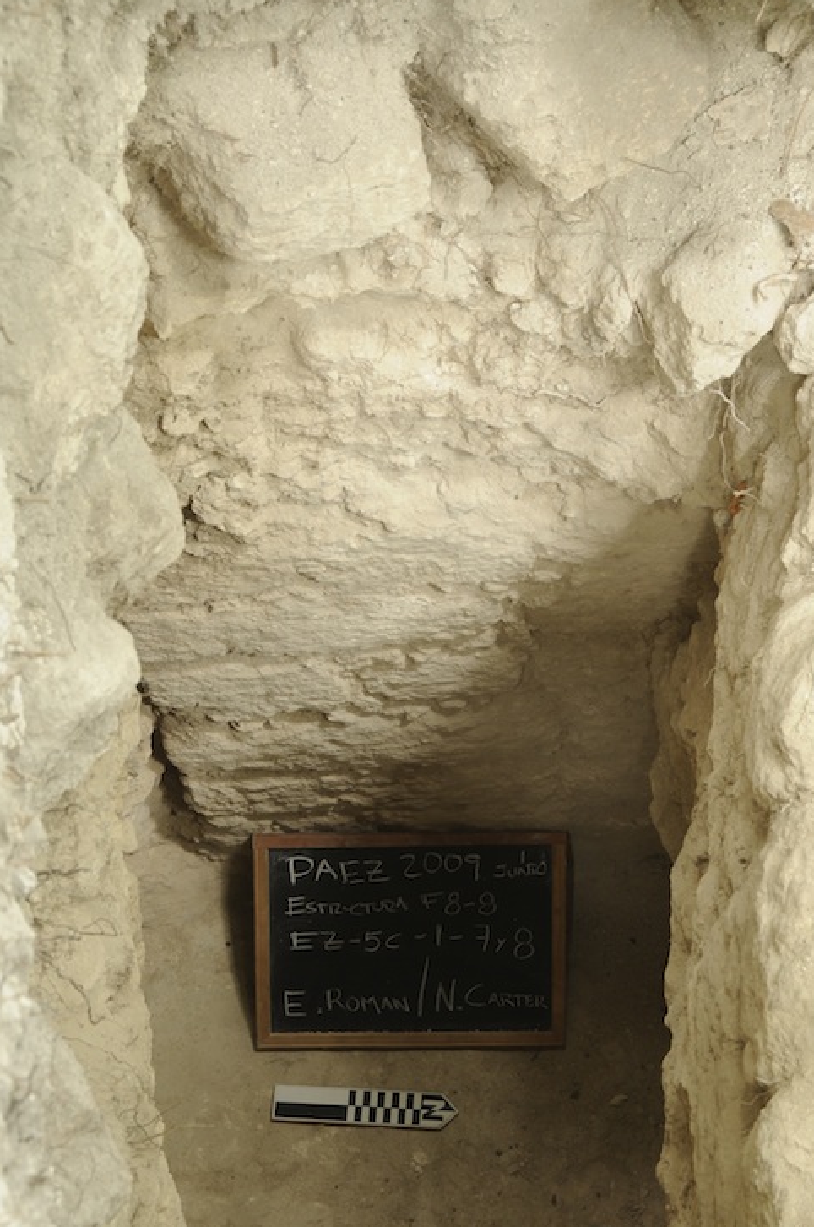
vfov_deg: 21.0
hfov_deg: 14.1
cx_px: 475
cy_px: 758
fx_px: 3299
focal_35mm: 97
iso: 200
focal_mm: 52
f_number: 9
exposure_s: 1/1.6
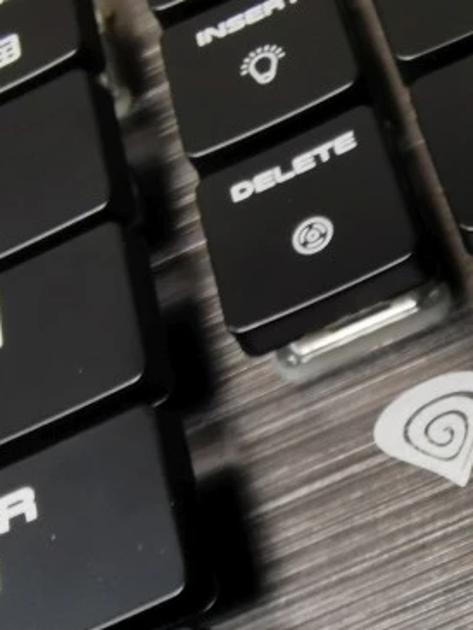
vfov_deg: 33.0
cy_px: 490
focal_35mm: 57
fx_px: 1038
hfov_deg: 22.0
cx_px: 680
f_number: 2.2
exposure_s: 1/50
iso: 64
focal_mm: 2.35
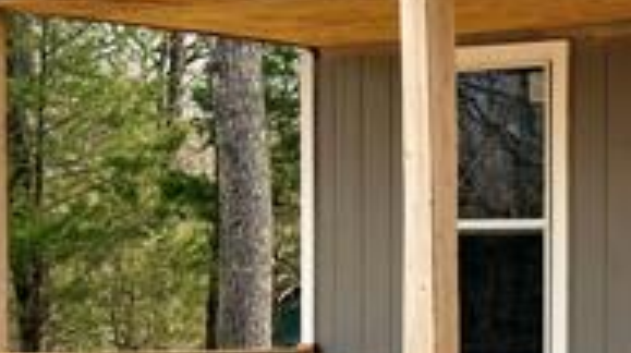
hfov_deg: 14.2
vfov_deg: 8.6
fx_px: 2323
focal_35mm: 139
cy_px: 343
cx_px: 1030
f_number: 1.78
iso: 80
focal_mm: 6.76
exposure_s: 1/2141
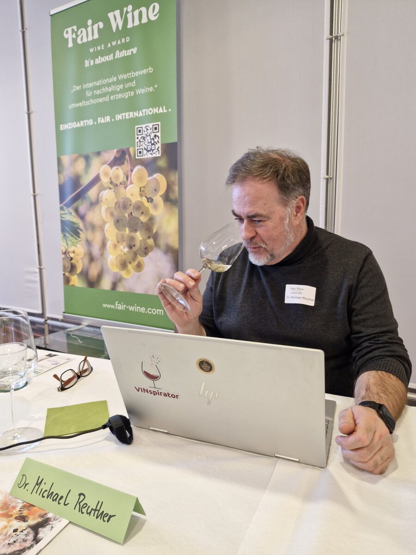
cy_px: 278
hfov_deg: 58.9
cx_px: 208
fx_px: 369
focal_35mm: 23
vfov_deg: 73.9
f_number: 1.8
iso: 320
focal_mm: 5.54
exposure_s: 1/100
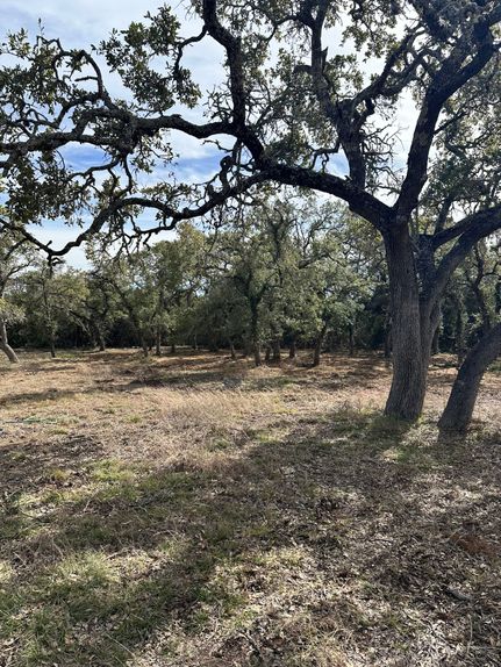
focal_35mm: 24
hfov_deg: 56.9
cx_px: 250
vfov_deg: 71.6
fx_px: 463
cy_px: 334
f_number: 1.78
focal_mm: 6.86
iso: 80
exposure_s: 1/3247
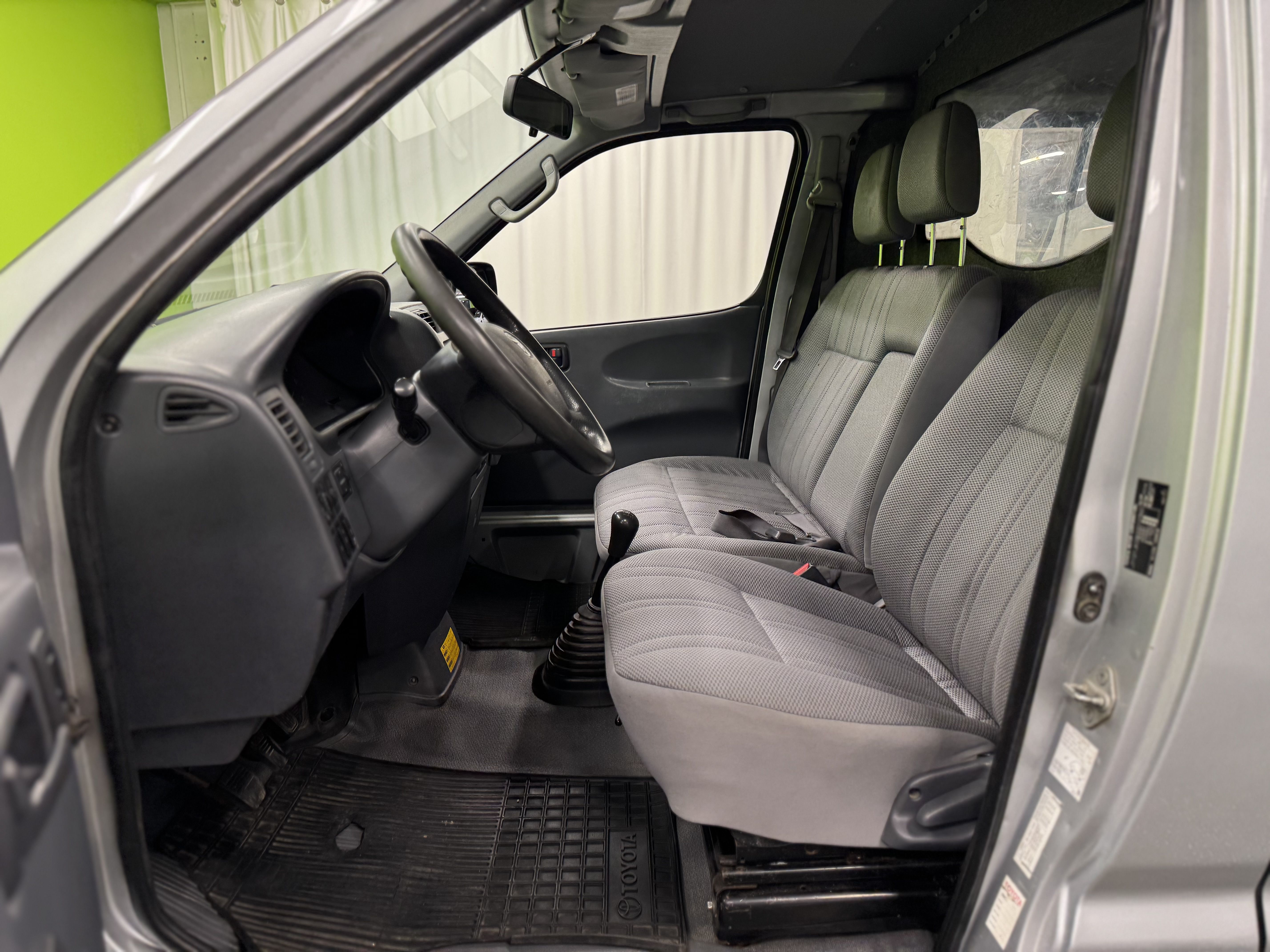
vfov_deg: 56.8
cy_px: 476
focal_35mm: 24
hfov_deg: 71.6
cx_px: 635
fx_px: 881
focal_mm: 6.76
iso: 100
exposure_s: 1/100
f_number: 1.78
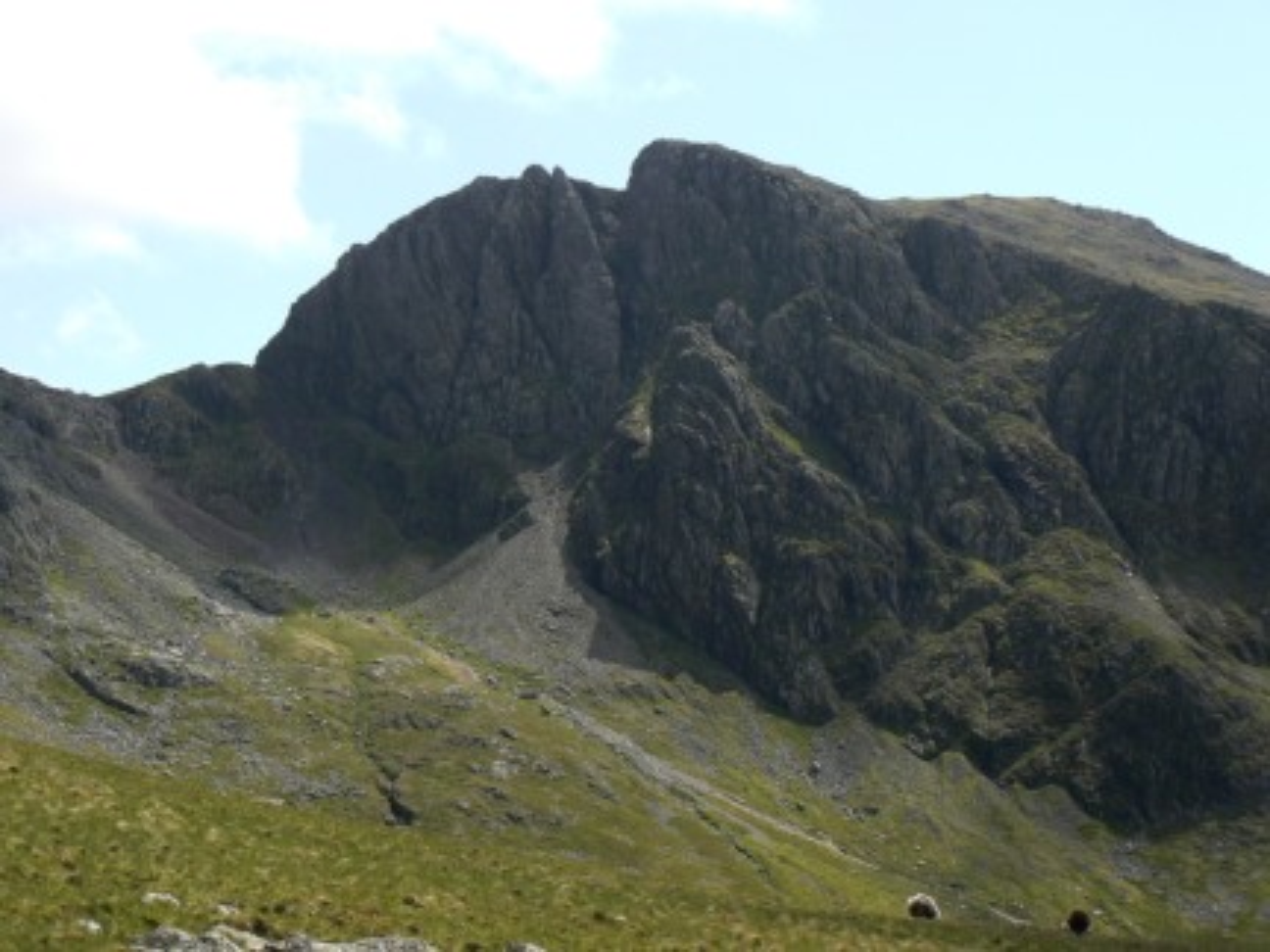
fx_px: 2678
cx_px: 635
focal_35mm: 73
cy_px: 476
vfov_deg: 20.2
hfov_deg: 26.7
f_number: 5.6
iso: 80
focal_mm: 12.2
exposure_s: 1/500
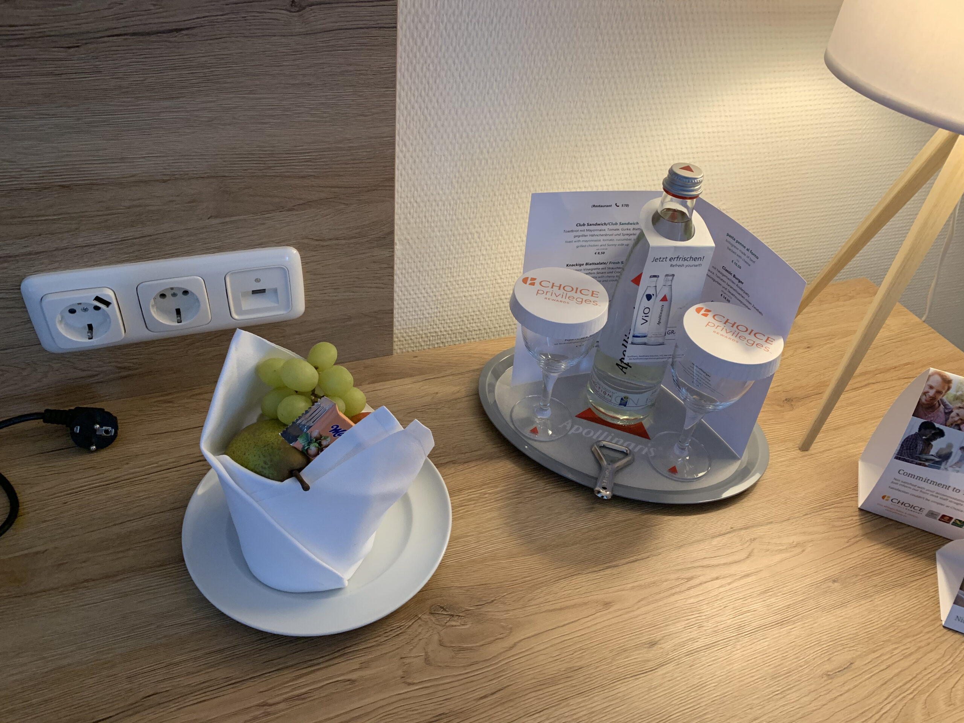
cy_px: 362
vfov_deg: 53.1
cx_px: 482
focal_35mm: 26
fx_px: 724
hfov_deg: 67.3
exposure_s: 1/60
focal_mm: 4.25
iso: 160
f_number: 1.8
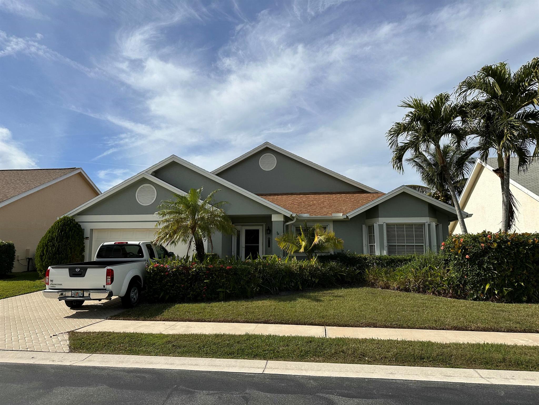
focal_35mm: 24
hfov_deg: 71.6
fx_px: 374
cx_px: 270
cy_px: 202
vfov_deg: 56.8
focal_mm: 6.86
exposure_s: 1/8197
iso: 80
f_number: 1.78
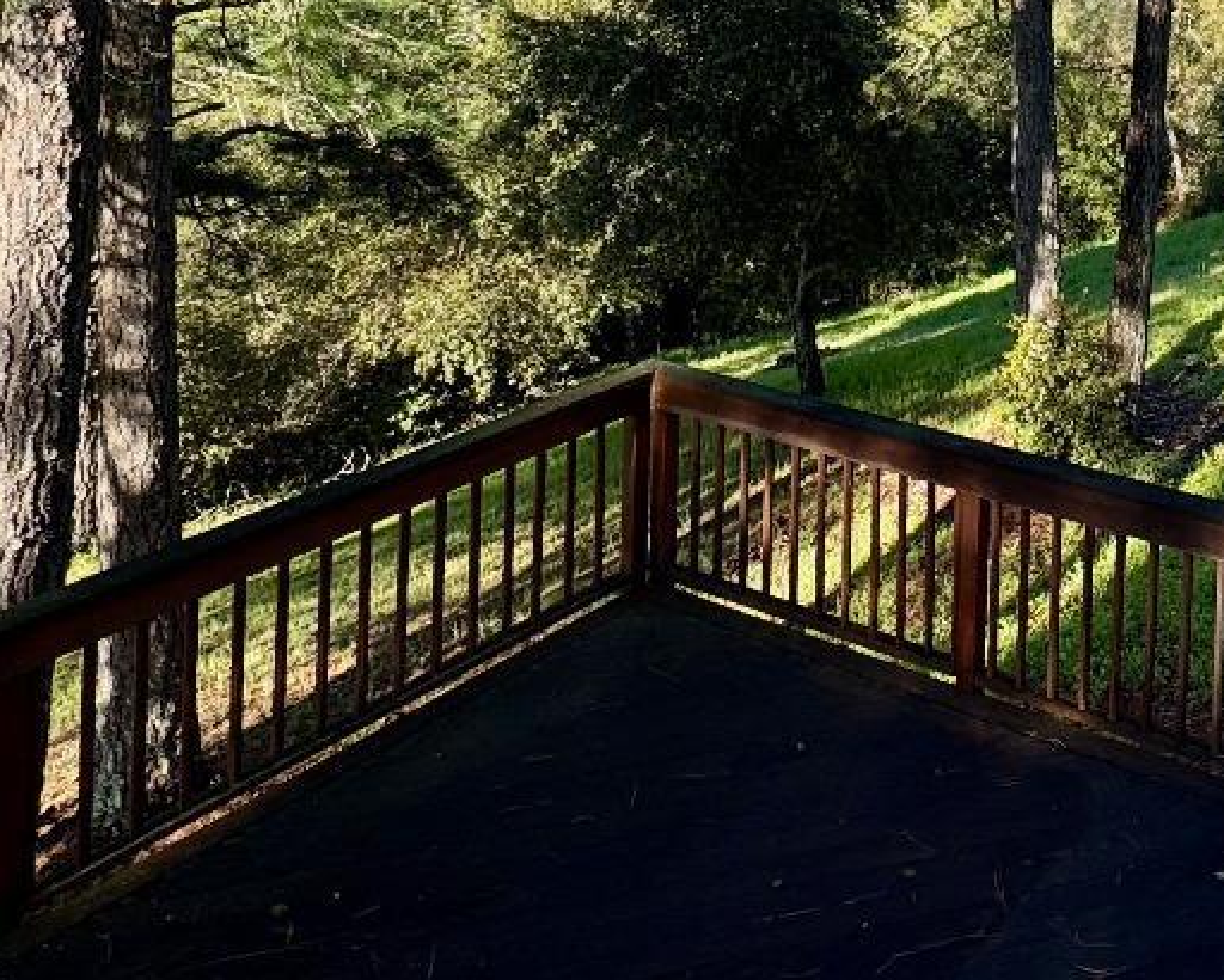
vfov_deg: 31.9
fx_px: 1450
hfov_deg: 39.0
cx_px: 1293
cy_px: -159
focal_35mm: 40
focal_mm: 2.22
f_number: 2.2
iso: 50
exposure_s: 1/625
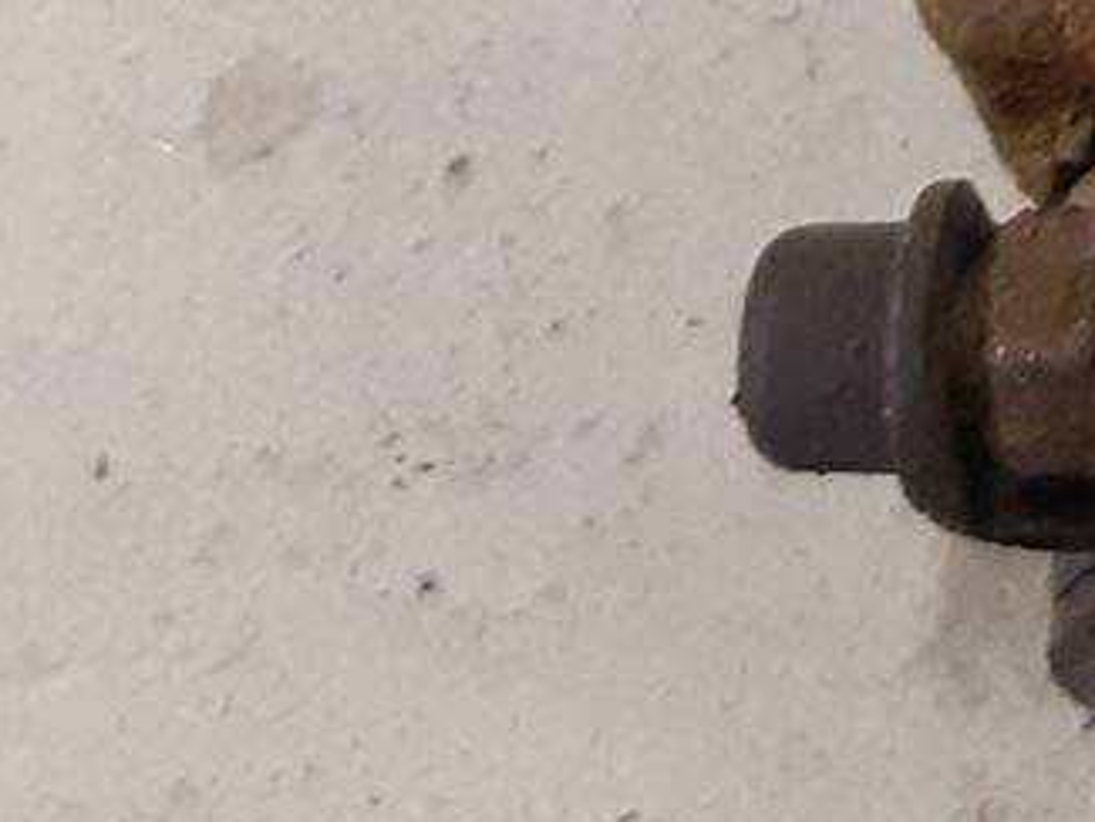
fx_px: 5190
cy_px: -728
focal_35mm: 164
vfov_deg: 8.6
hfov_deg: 11.0
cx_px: 2126
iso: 250
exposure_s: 1/50
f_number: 1.7
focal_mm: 3.93
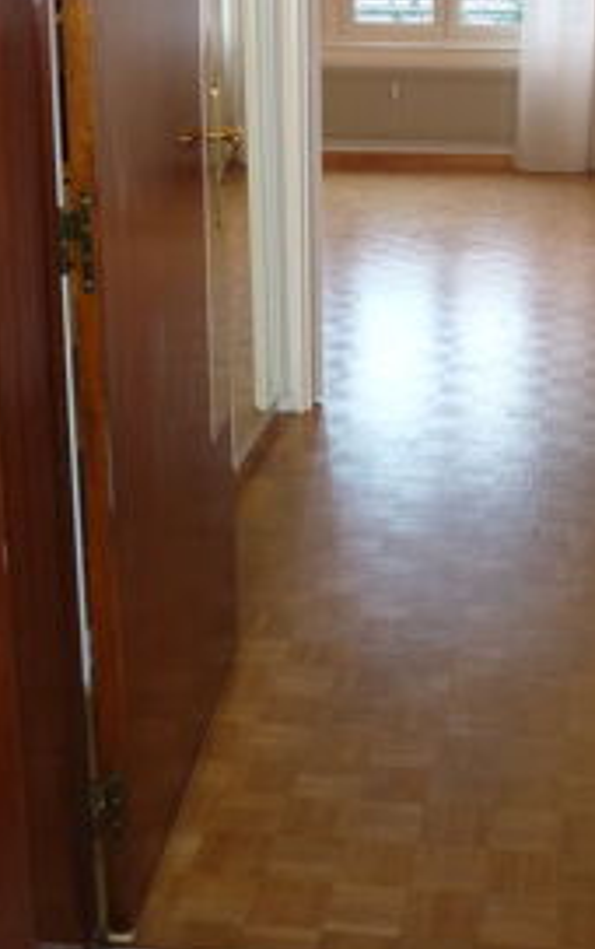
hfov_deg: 23.4
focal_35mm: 55
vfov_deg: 36.2
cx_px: 444
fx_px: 1423
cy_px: 257
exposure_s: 1/30
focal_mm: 5.5
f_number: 2.8
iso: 160
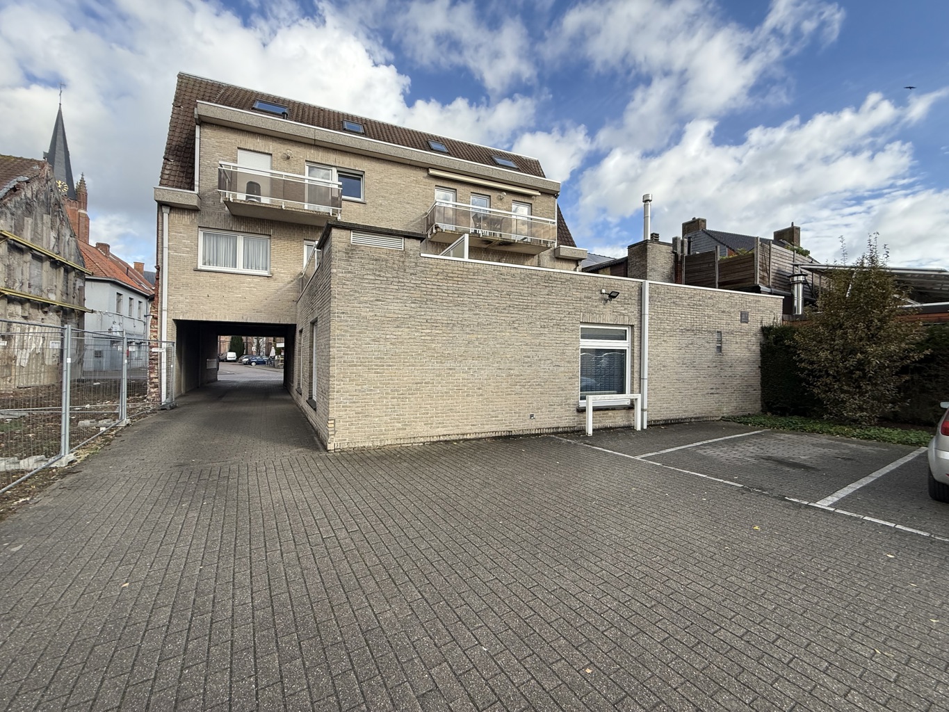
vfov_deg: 85.7
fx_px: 384
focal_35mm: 14
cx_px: 474
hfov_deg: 102.1
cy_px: 356
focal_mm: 2.22
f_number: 2.2
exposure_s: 1/820
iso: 50
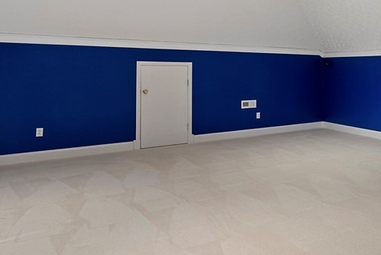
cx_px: 366
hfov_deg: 47.0
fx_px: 371
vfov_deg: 37.1
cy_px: 70
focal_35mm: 35
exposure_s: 1/1.67
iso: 800
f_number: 8
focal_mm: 16
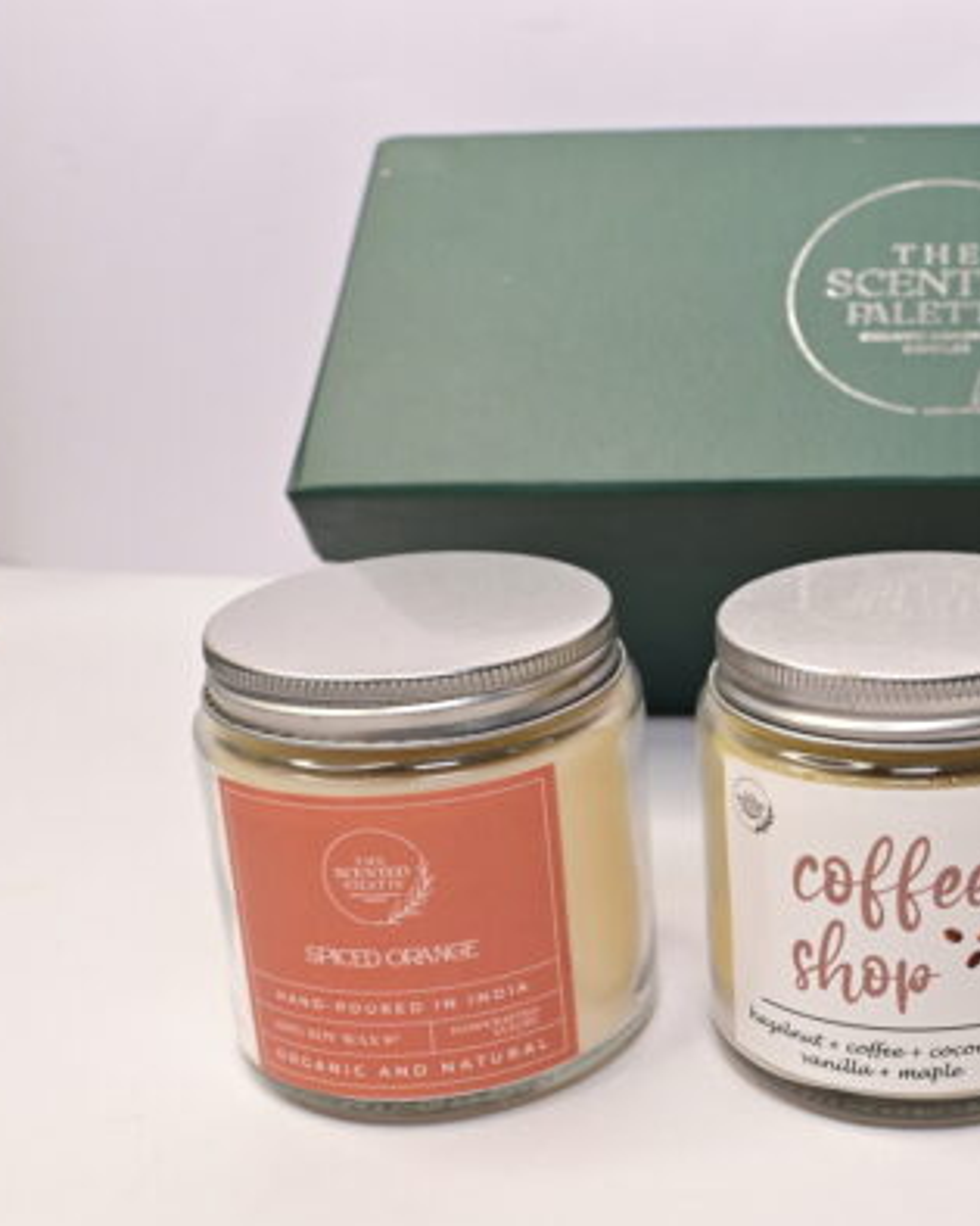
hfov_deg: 29.0
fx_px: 1813
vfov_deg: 37.3
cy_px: 615
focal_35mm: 50
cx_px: 890
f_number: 8
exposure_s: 1/250
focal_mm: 35
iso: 2000
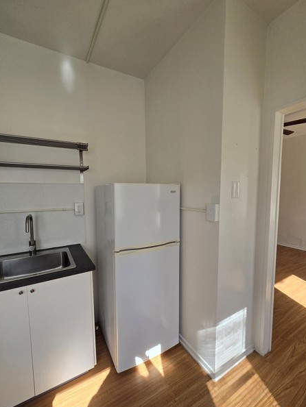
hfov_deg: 85.7
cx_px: 150
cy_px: 208
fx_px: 165
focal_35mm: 14
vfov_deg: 102.0
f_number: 2.2
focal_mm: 2.2
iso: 50
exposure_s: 1/205
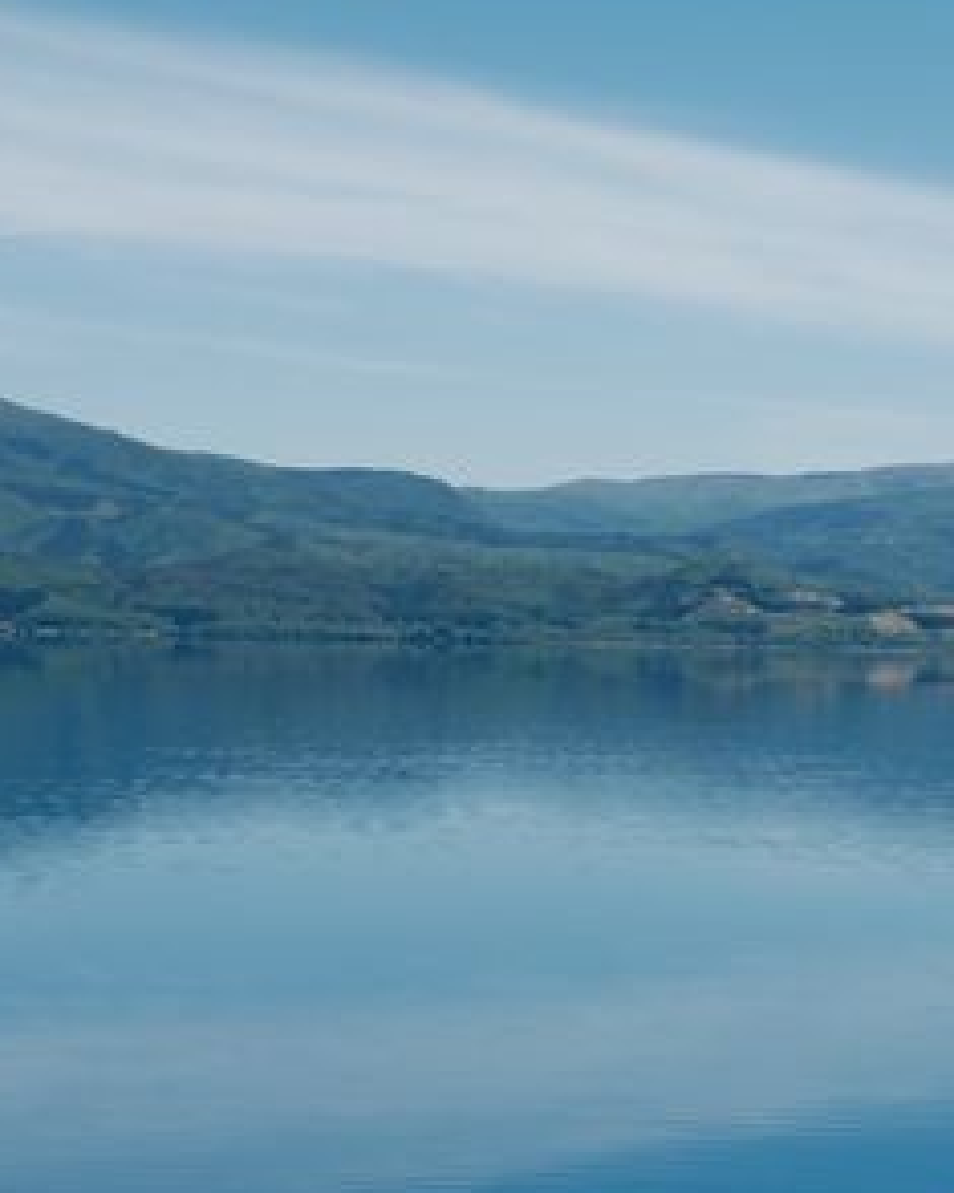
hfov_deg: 15.5
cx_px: 1506
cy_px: 603
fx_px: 3178
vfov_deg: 21.3
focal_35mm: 90
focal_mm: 22.7
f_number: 5.6
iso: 125
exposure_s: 1/500
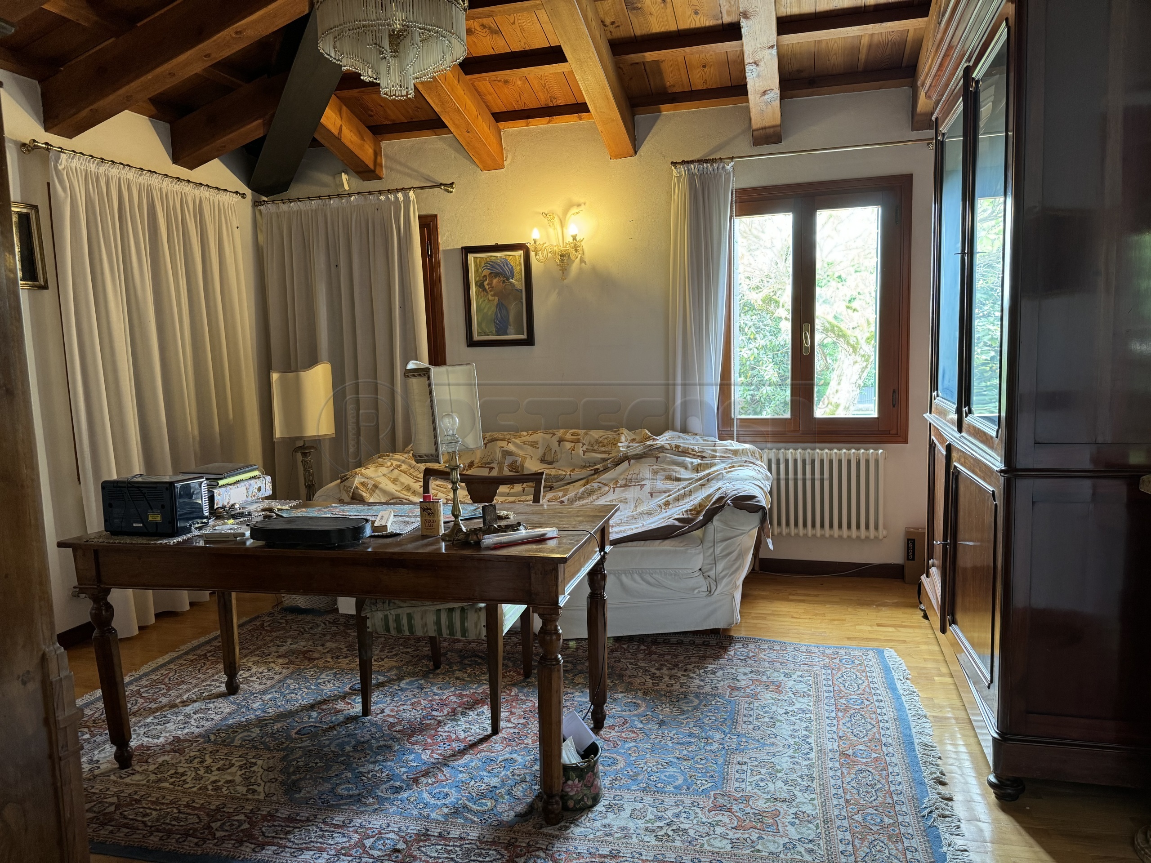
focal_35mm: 24
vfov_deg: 56.8
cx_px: 576
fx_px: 798
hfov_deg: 71.6
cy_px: 432
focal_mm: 6.76
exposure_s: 1/50
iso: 200
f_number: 1.78
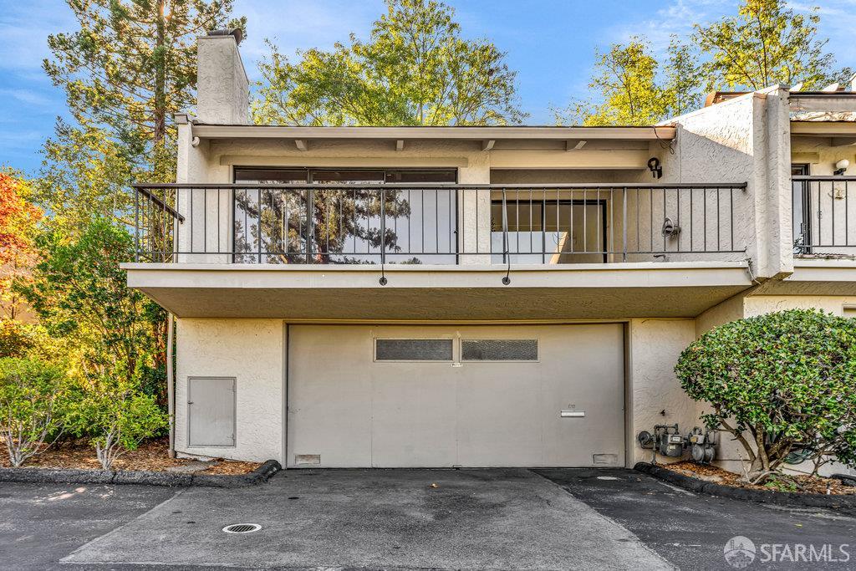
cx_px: 428
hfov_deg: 78.6
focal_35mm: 22
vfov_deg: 57.2
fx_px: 523
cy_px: 286
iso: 200
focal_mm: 22
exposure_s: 1/50
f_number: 8
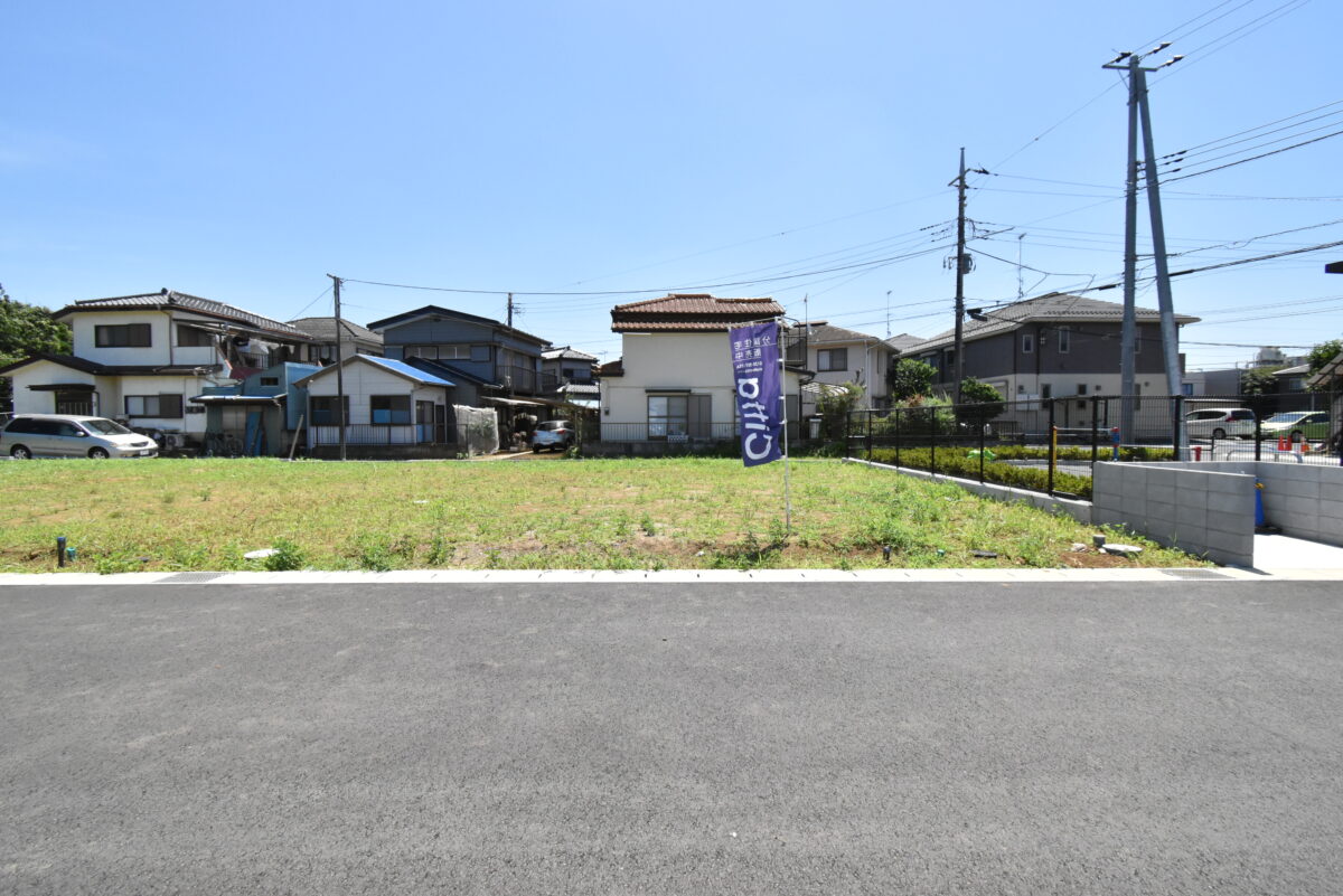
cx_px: 672
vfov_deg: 77.4
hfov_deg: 100.4
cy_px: 448
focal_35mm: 15
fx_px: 560
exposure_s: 1/4000
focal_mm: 10
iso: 1600
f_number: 7.1
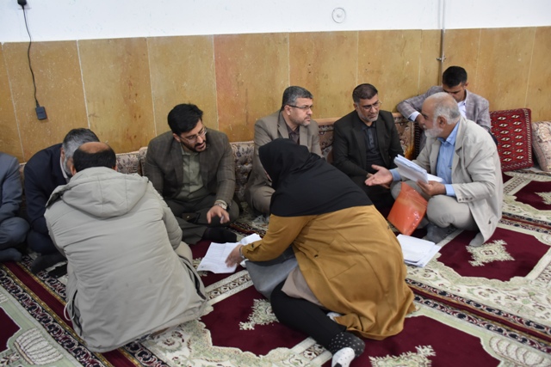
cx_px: 276
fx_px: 459
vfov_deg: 43.6
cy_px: 184
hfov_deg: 61.9
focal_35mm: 30
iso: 1000
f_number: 3.5
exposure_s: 1/30
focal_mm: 20
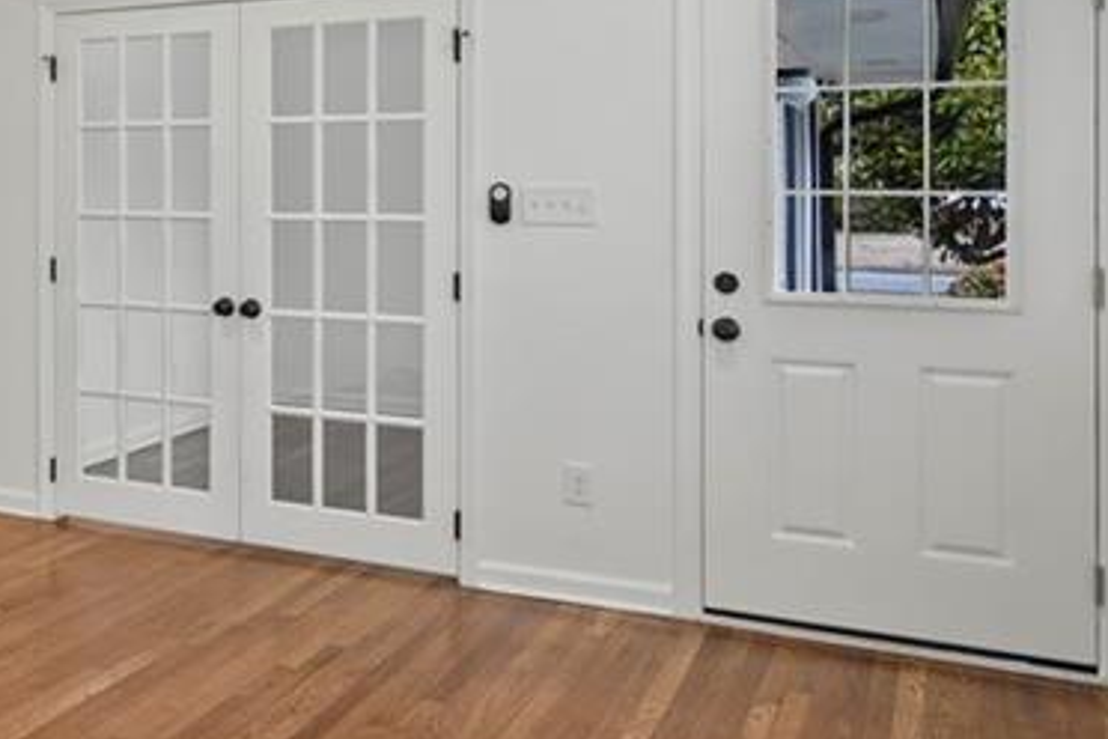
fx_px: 1354
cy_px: 164
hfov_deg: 37.3
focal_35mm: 44
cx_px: -110
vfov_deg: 29.9
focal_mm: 16
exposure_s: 1/13
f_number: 8
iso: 400
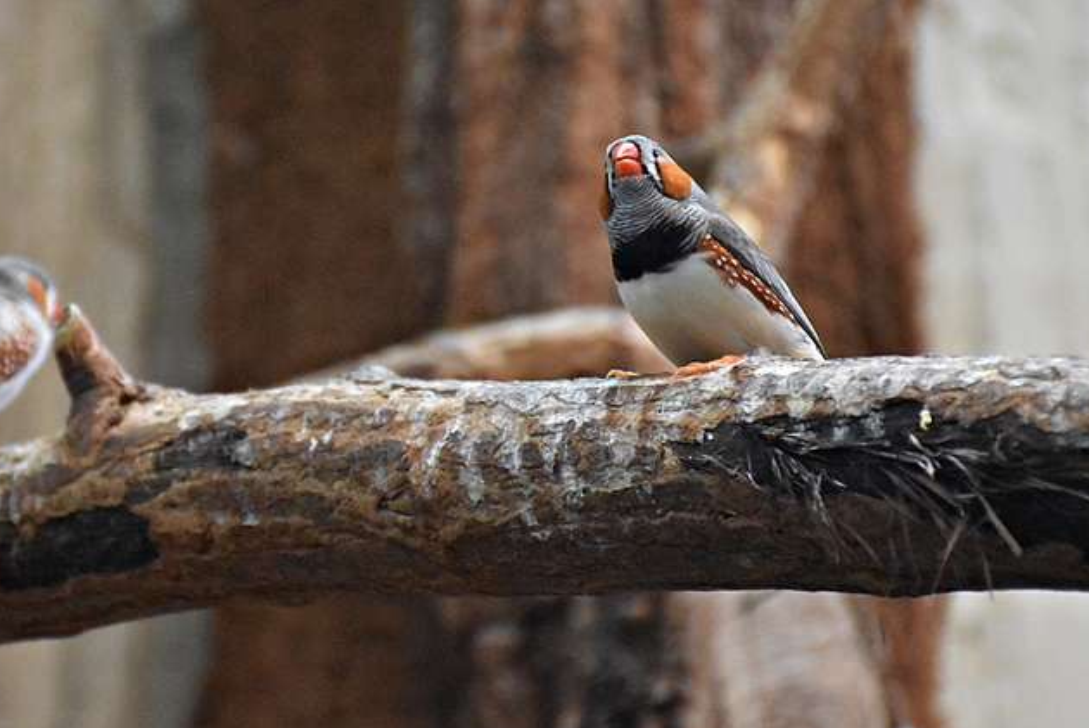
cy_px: 257
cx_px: 332
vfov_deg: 5.4
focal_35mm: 256
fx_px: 7743
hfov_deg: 8.0
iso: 7200
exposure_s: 1/125
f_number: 5.6
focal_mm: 105
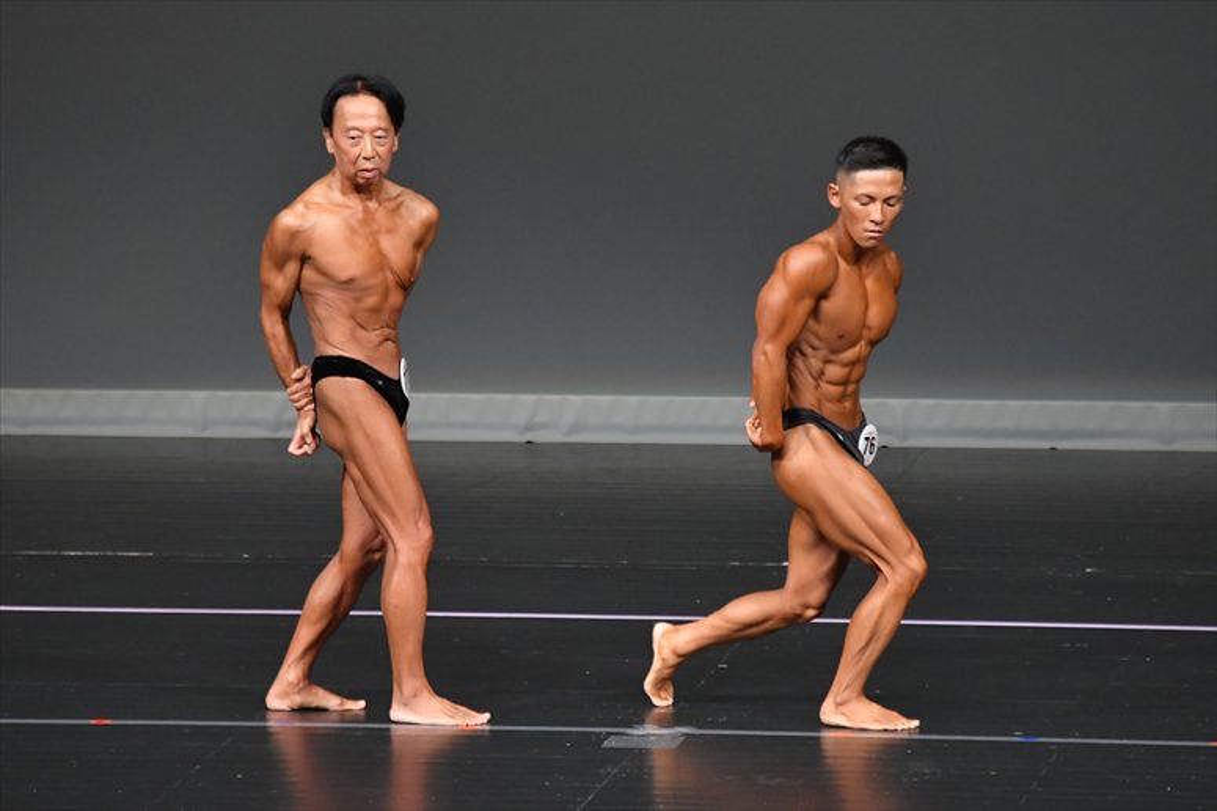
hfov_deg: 5.5
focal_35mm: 375
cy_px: 406
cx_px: 608
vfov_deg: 3.7
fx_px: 12671
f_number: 5.6
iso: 4000
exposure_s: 1/400
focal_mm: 250
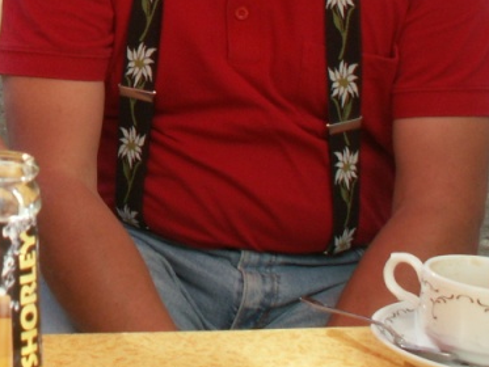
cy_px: -75
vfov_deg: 14.9
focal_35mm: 96
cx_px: -97
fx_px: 1357
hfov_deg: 19.3
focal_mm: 5.86
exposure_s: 1/100
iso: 50
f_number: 5
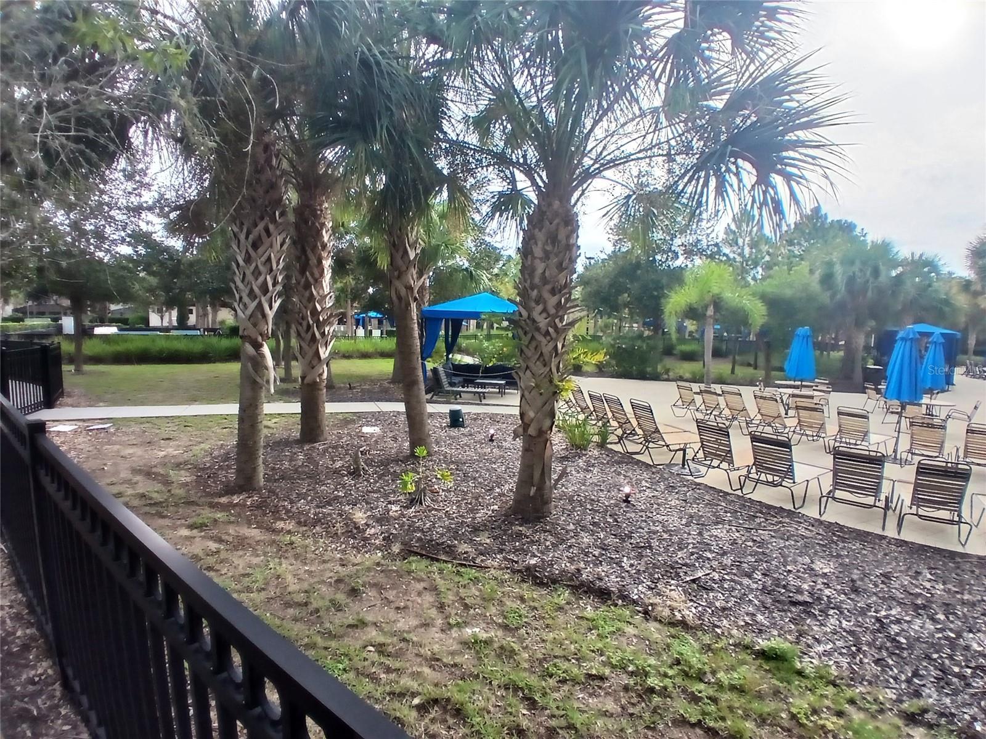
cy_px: 370
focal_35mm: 17
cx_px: 493
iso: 50
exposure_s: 1/130
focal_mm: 1.4
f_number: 2.2
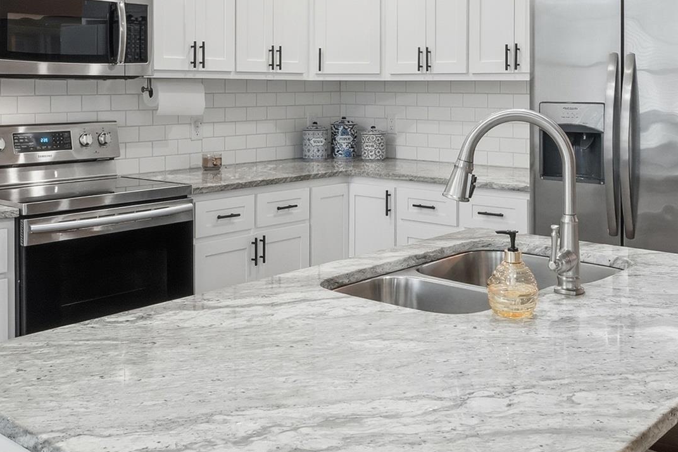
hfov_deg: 46.4
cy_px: 101
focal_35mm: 42
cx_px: 351
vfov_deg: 31.2
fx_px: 791
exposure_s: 1/50
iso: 250
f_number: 9
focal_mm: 10
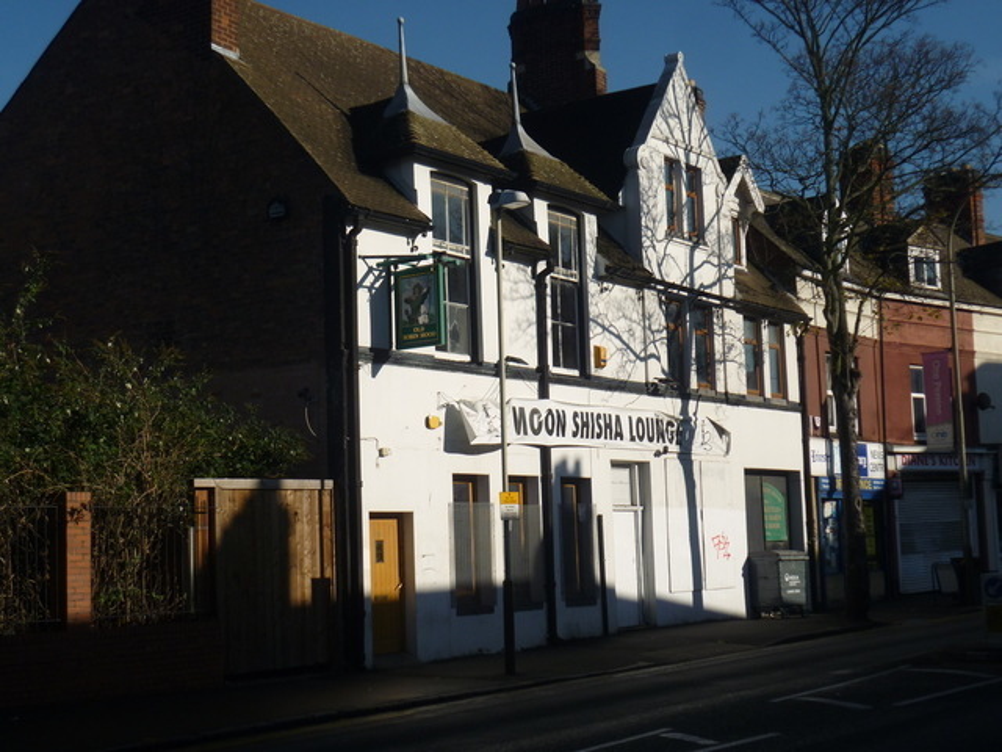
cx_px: 501
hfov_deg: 36.8
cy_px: 376
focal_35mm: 52
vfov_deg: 28.0
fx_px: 1505
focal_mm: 9.2
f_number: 10
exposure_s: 1/250
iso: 100
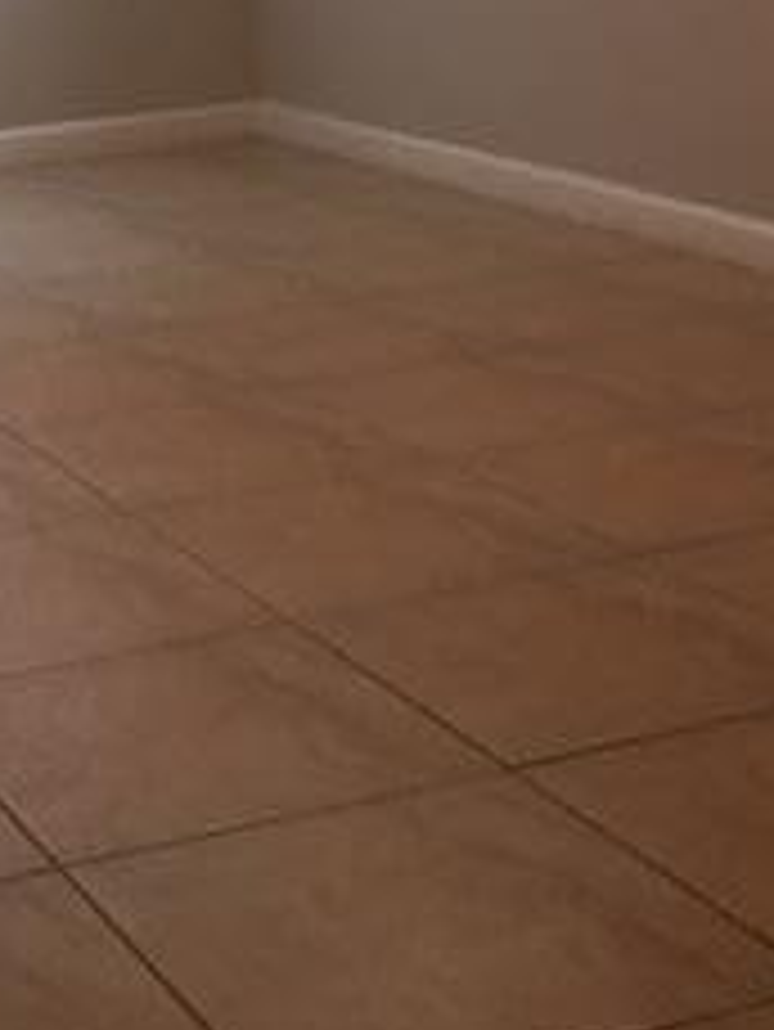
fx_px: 2413
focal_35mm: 81
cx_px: -45
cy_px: -382
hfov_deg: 17.7
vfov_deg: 21.3
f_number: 2.2
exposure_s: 1/30
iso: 32
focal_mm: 4.15
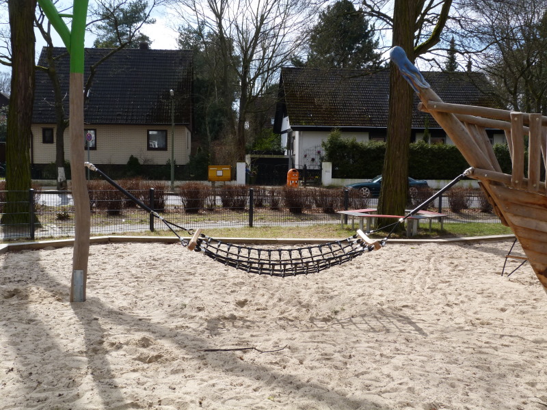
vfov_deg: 39.7
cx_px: 274
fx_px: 569
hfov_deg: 51.4
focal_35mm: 36
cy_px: 205
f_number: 5.6
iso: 80
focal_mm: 6.5
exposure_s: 1/200
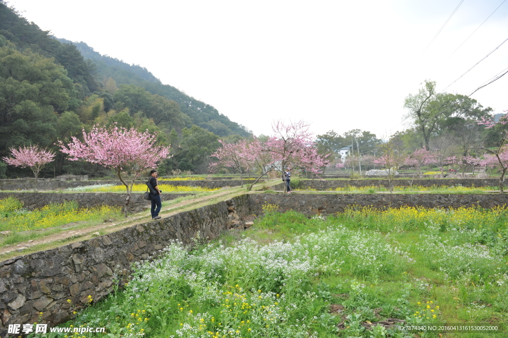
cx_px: 254
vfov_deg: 53.1
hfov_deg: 73.8
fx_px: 338
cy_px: 169
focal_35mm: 24
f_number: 5.6
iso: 200
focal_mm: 24
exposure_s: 1/160
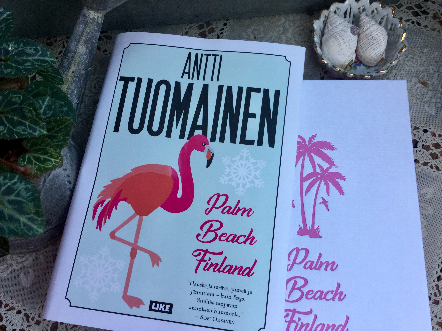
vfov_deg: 45.4
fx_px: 396
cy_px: 166
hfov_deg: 58.4
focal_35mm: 31
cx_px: 221
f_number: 2.4
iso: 32
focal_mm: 3.3
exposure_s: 1/100
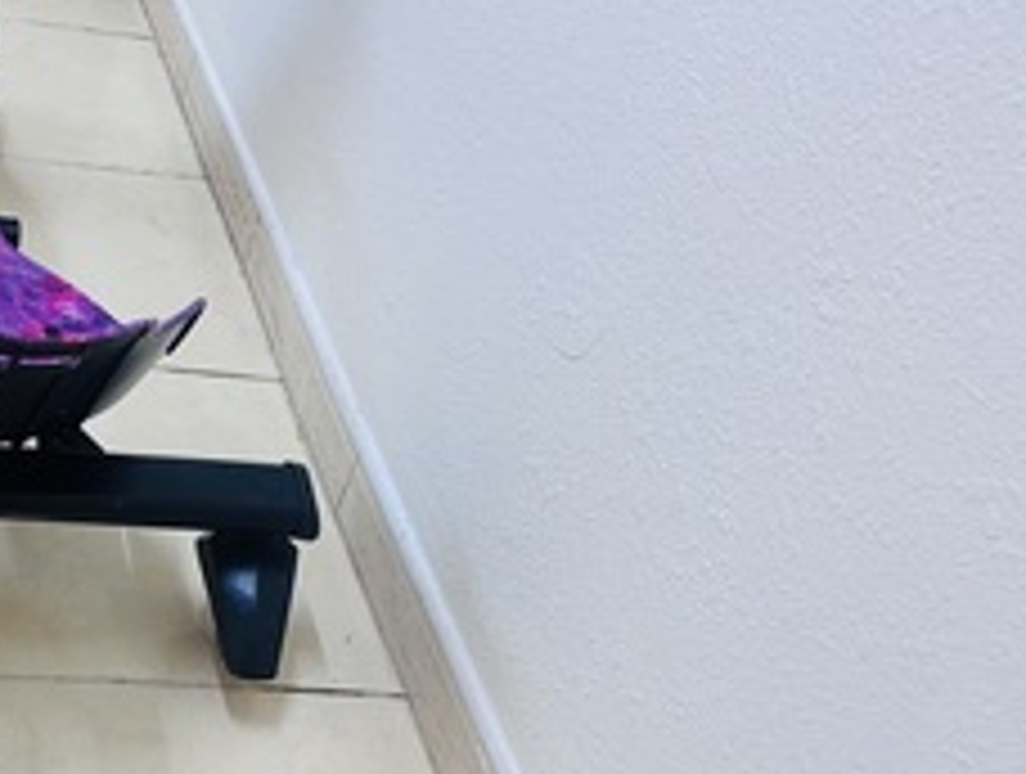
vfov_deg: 30.4
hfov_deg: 36.7
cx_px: 70
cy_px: 353
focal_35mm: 48
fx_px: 1426
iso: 200
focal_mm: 6.86
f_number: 1.78
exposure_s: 1/120
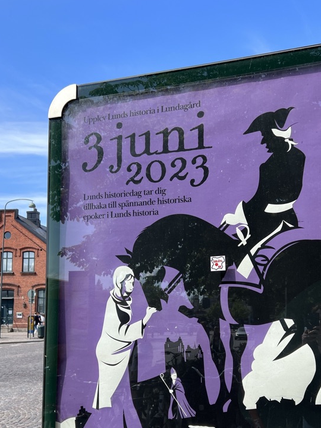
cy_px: 291
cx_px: 170
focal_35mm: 37
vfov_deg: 49.1
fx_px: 457
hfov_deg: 38.7
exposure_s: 1/2252
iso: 50
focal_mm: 5.7
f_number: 1.5
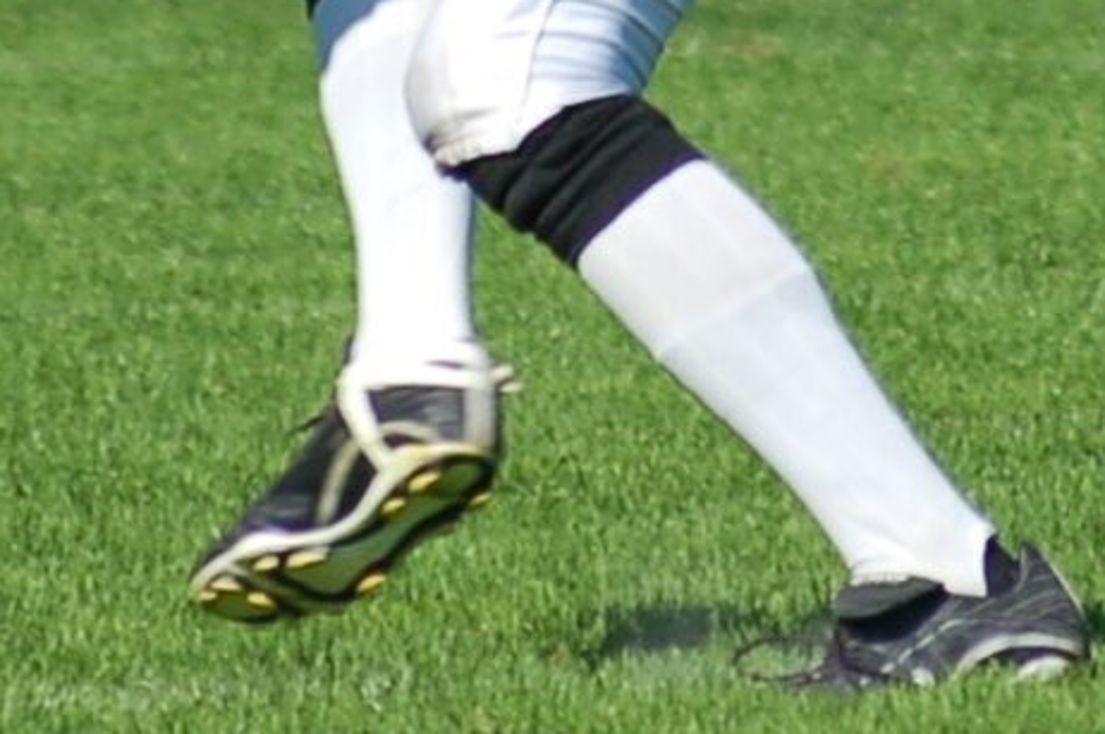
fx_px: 42662
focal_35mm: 1391
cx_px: 753
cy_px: -354
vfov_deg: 1.0
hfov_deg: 1.5
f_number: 5
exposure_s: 1/1000
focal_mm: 195
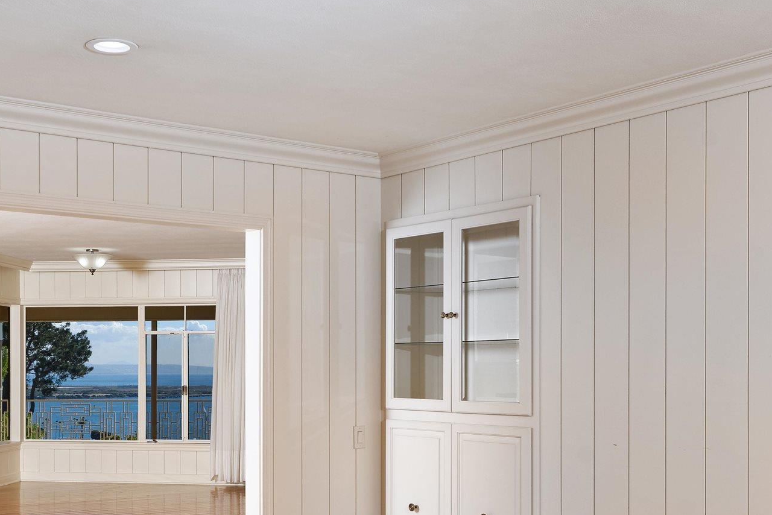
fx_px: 1030
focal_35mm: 48
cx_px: 277
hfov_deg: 40.7
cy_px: 378
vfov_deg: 27.7
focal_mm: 20
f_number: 8
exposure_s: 1/250
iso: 100
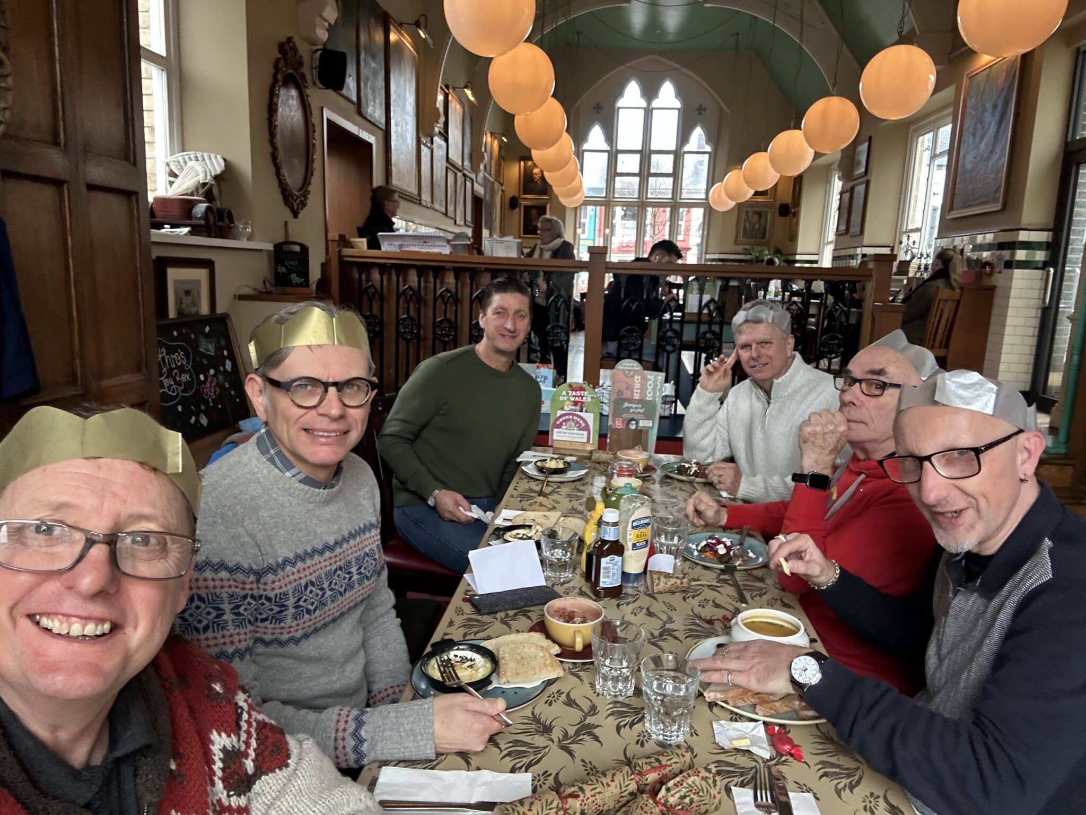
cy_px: 408
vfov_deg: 58.9
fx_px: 722
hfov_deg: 73.9
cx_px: 543
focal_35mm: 23
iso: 160
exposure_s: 1/60
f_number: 1.9
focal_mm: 2.69
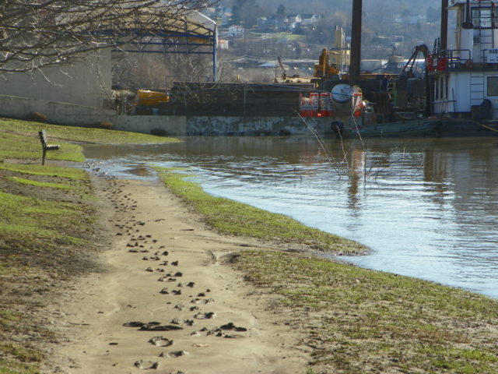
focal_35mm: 137
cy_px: 187
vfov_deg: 10.8
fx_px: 1971
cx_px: 249
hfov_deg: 14.4
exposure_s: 1/320
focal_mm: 24.3
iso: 64
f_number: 4.5
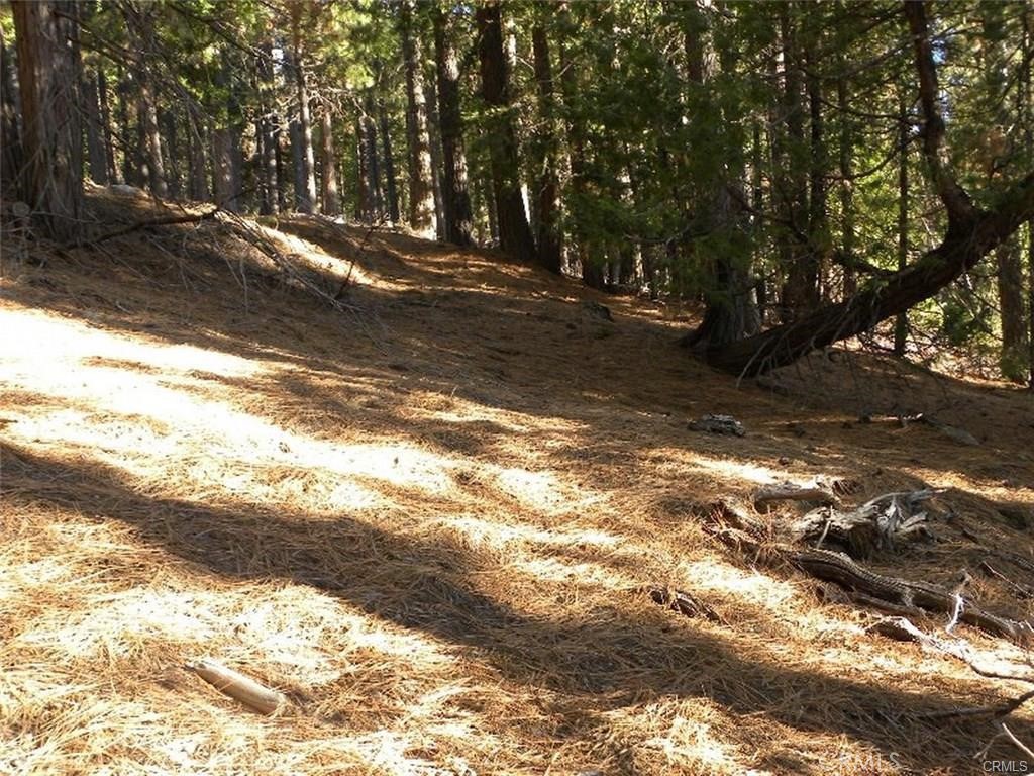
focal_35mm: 41
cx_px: 517
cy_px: 388
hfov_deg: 45.8
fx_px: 1225
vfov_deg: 35.1
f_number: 3.2
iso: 99
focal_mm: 7.3
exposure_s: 1/66.7
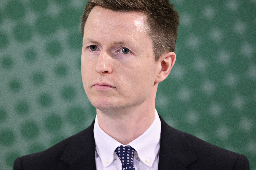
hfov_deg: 5.2
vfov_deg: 3.4
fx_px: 2844
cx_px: 128
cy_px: 85
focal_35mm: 400
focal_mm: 400
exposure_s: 1/50
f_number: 5.6
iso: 1600
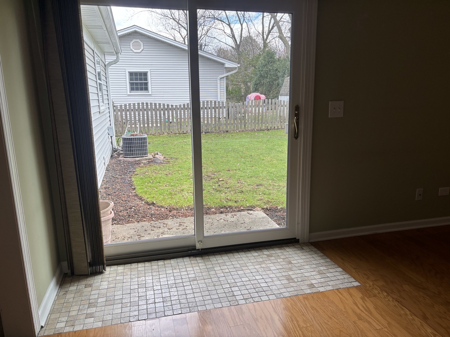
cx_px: 225
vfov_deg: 53.1
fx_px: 338
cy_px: 168
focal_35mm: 26
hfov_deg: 67.3
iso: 40
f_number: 1.6
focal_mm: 5.96
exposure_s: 1/146
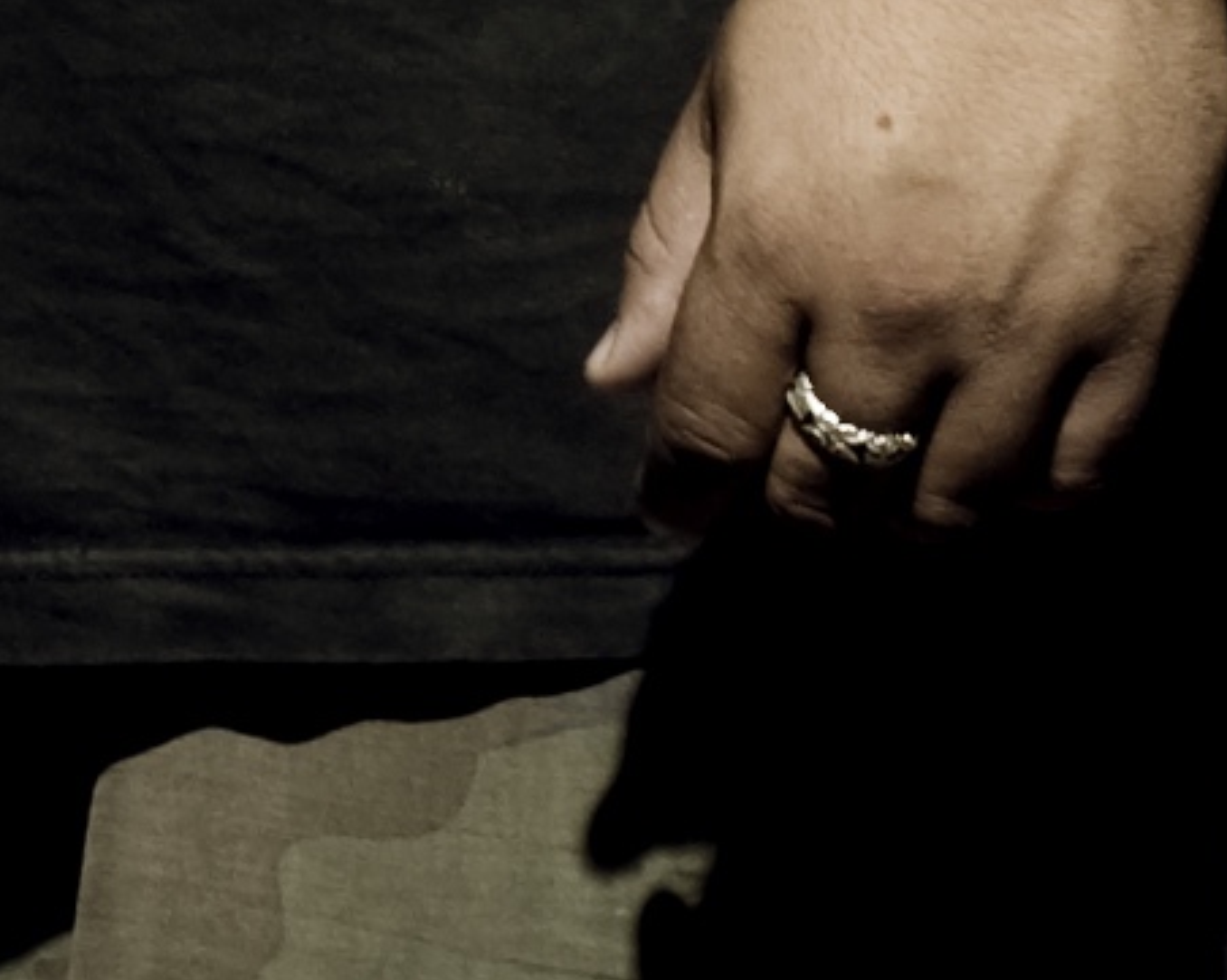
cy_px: -1547
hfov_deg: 4.9
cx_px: -619
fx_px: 14117
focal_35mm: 389
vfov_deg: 3.9
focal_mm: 44
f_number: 11
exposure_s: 1/200
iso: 400
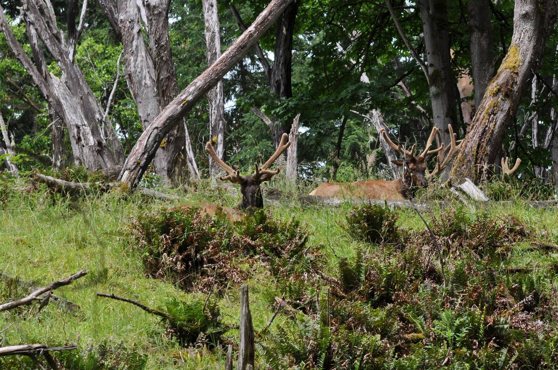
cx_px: 279
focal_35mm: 129
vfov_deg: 10.6
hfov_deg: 15.9
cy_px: 185
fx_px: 1997
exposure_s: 1/320
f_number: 6.3
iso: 200
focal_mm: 86
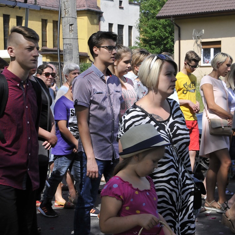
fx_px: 591
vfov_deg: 22.5
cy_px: 118
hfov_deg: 22.4
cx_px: 143
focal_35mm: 77
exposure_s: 1/640
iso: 800
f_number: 13
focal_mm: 40
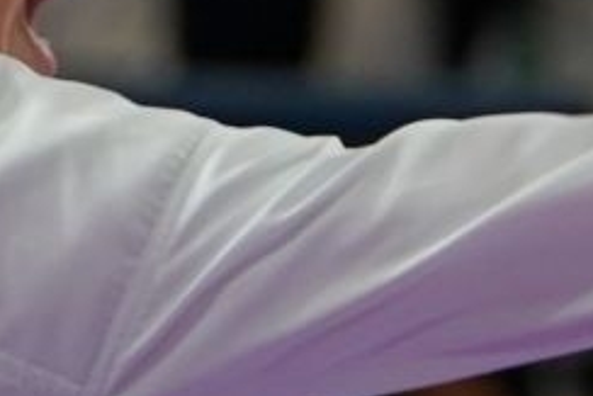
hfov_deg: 1.2
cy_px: 100
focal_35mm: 1776
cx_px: 102
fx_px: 29271
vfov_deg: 0.8
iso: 800
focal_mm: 161
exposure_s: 1/1000
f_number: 2.8
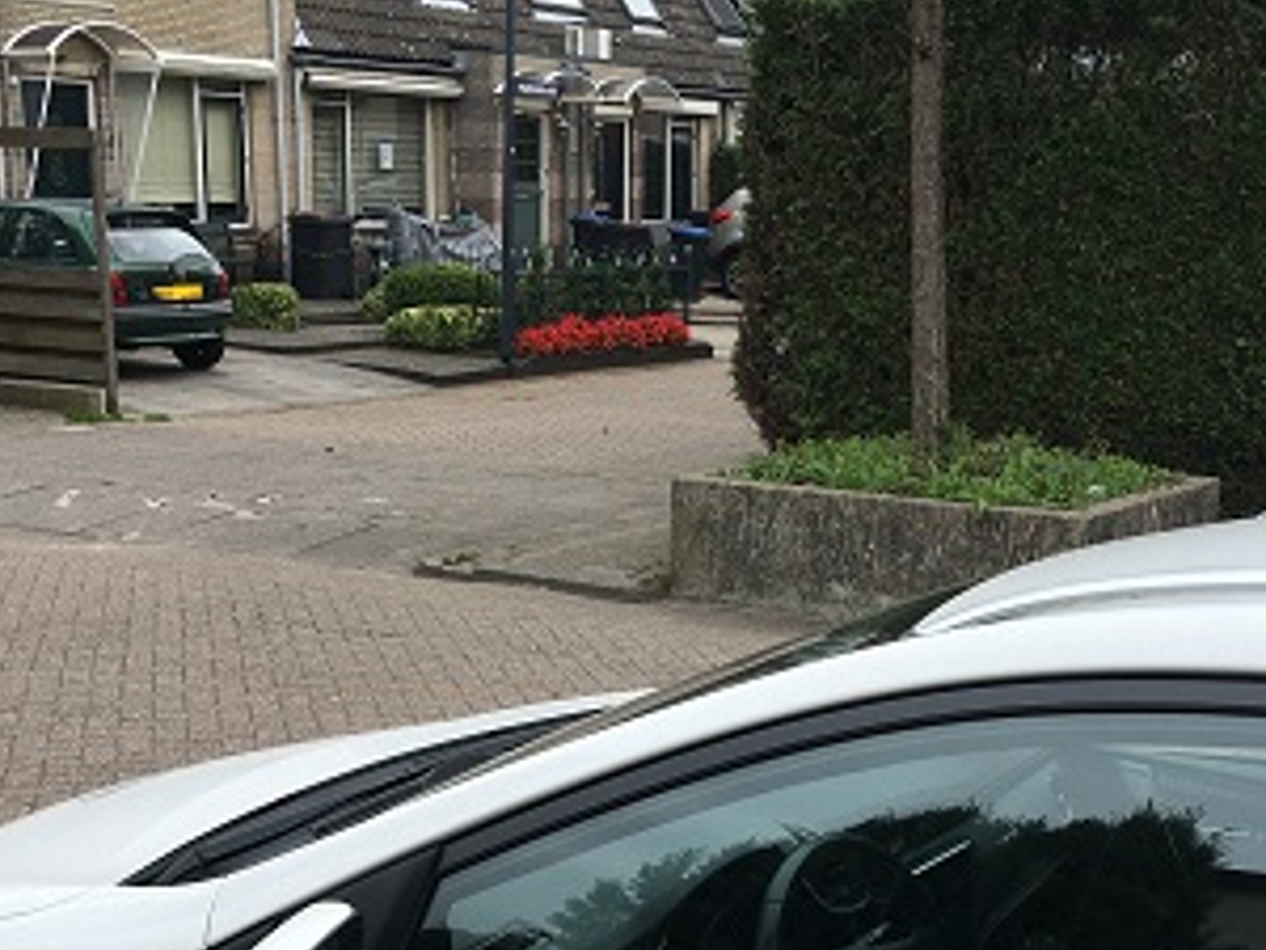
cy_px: 747
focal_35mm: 58
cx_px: 726
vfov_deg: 24.9
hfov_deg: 33.2
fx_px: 2121
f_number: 2.2
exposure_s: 1/950
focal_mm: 4.15
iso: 25
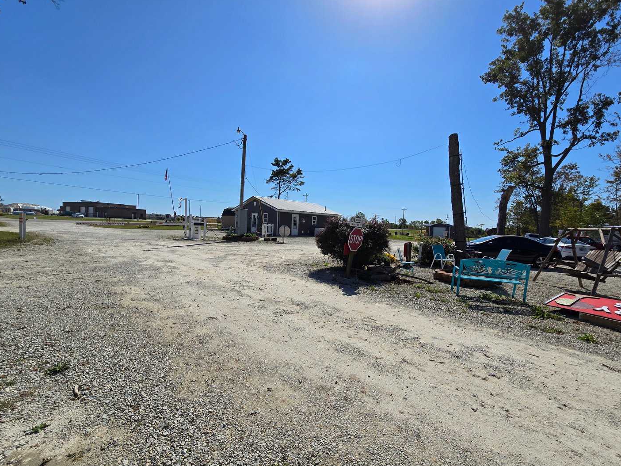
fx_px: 251
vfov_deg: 85.7
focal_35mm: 14
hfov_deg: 102.1
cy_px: 227
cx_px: 310
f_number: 2.2
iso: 50
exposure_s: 1/4291
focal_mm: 2.2
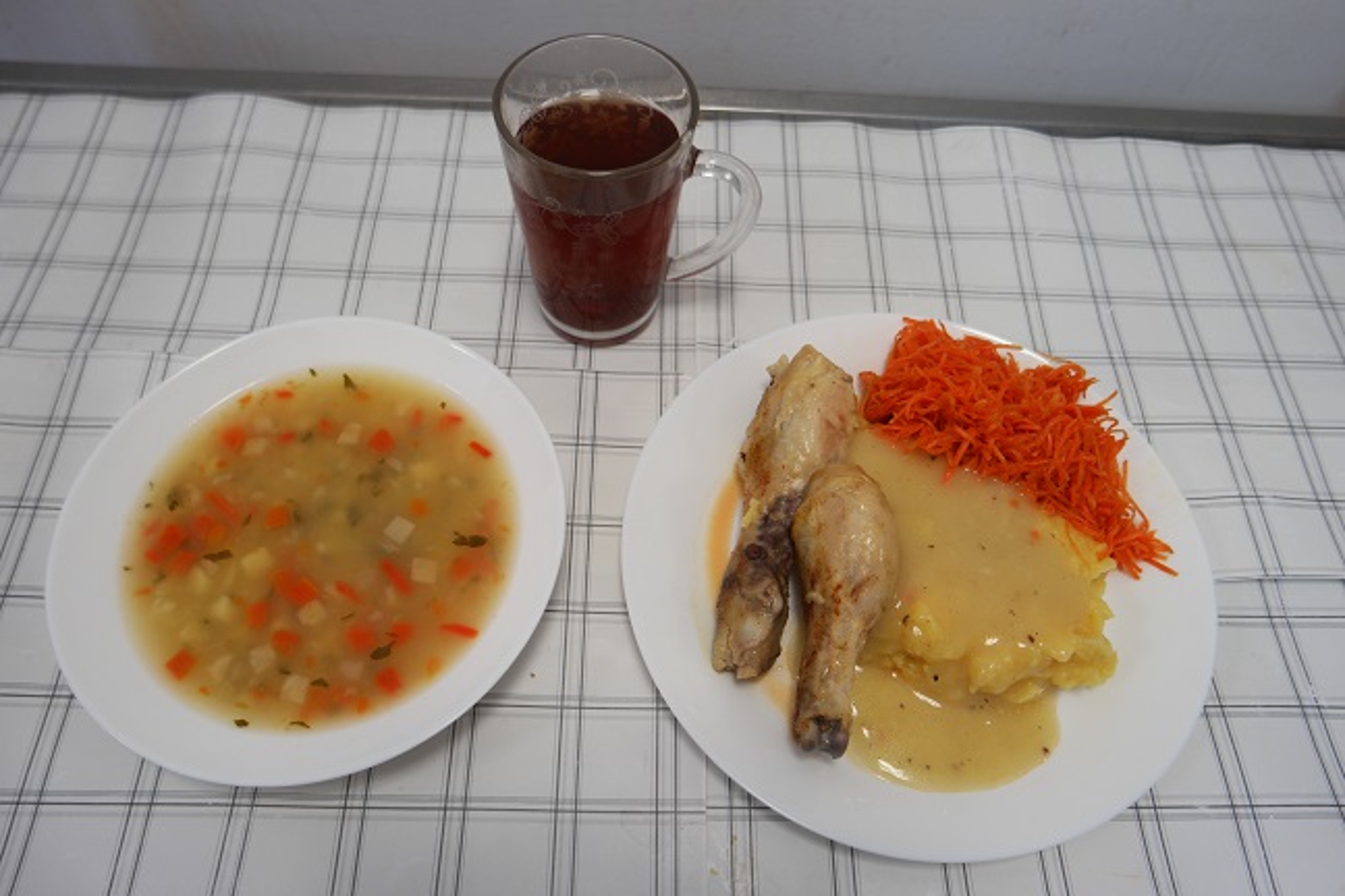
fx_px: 897
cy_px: 448
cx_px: 672
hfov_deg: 73.7
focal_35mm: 24
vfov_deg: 53.1
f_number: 3.5
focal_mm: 16
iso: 200
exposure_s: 1/40
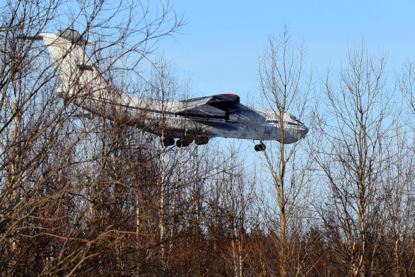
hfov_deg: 11.4
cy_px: 138
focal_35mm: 180
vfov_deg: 7.6
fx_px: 2074
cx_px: 208
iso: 400
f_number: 6.3
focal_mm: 120
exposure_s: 1/1600
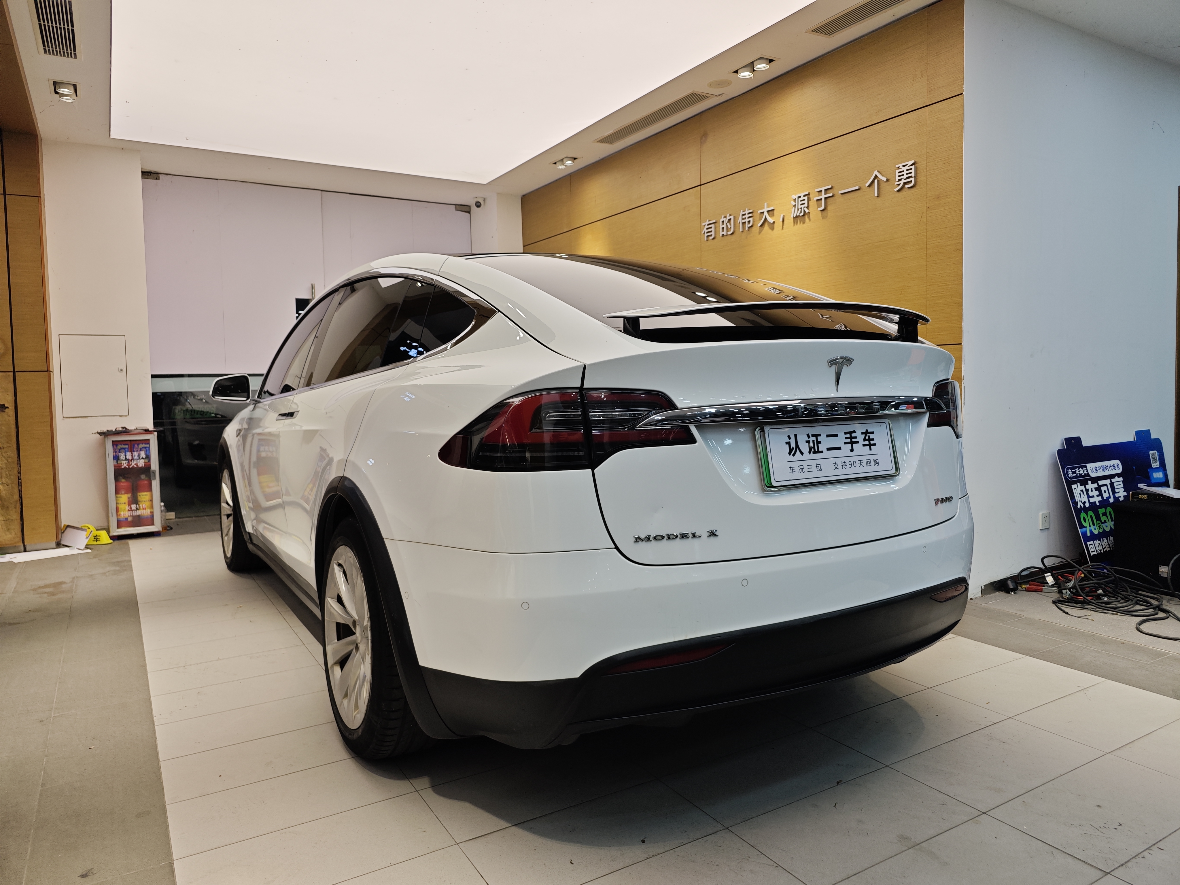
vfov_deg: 58.9
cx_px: 590
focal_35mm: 23
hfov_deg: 73.9
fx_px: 784
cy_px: 442
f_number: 1.9
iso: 200
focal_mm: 8.7
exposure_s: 1/100
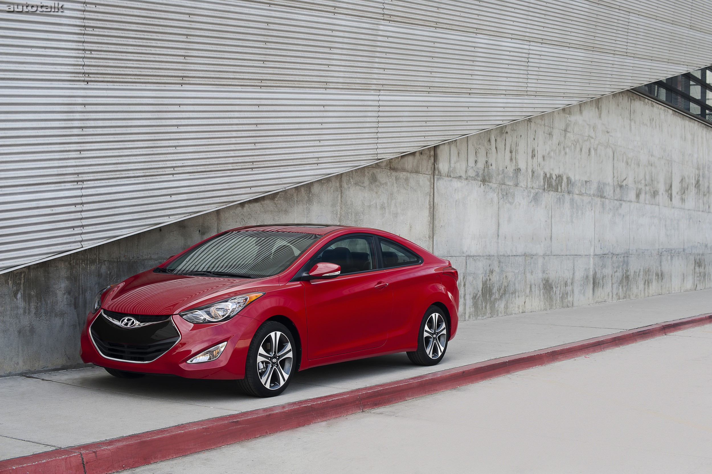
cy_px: 237
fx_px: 988
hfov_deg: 39.6
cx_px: 356
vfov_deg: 27.0
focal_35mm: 50
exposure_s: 1/25
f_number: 8
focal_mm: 50
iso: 200
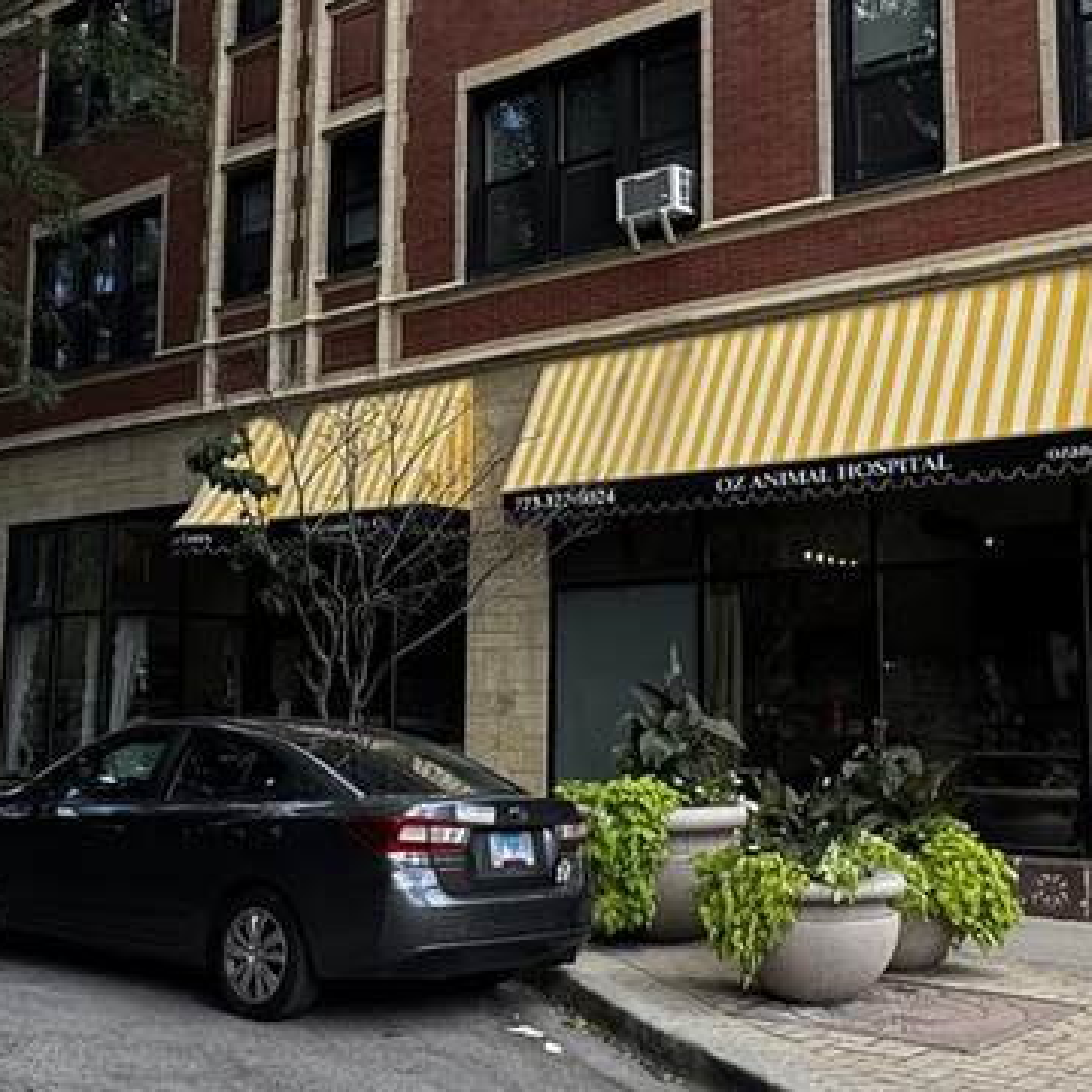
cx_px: 519
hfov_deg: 38.3
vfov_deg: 38.3
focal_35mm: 44
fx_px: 1570
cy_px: 485
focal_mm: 2.22
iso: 40
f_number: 2.2
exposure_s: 1/226
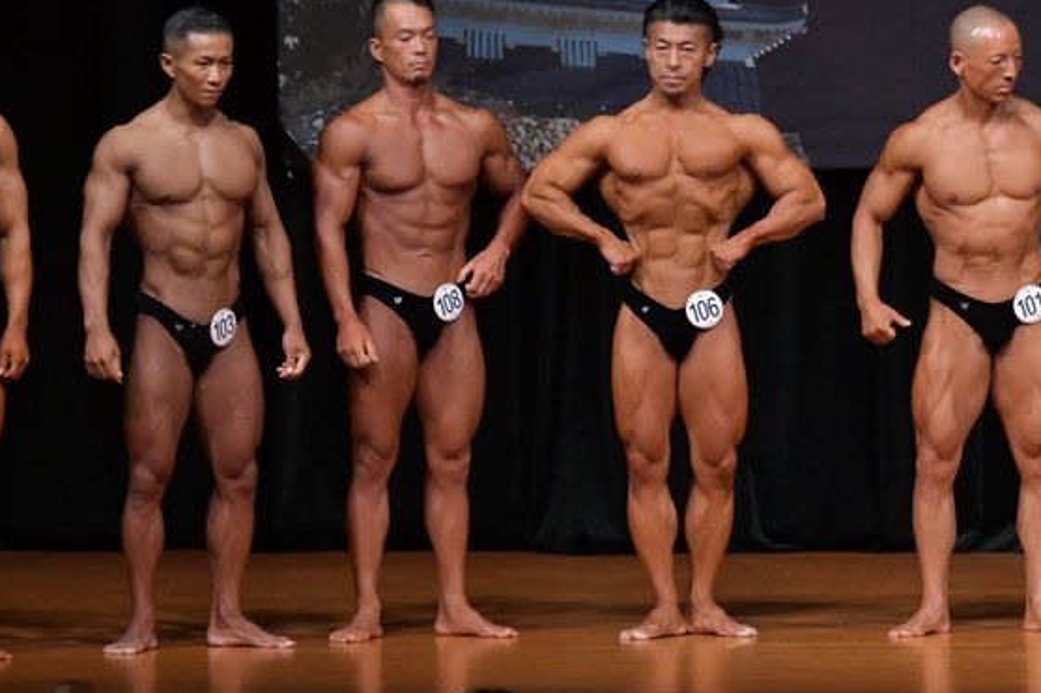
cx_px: 393
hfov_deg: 6.6
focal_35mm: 313
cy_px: 329
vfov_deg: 4.4
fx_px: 9048
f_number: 5.6
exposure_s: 1/400
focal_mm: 150
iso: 4000
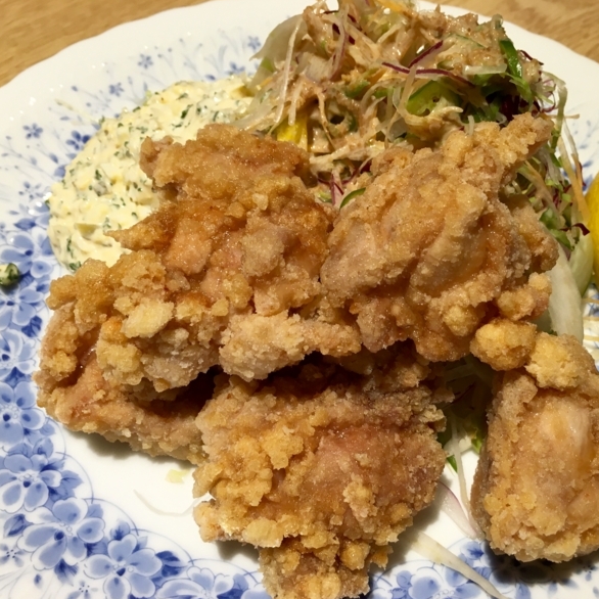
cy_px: 303
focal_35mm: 35
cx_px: 356
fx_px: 685
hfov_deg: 47.0
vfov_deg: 47.2
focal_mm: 4.15
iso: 50
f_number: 2.2
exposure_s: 1/30
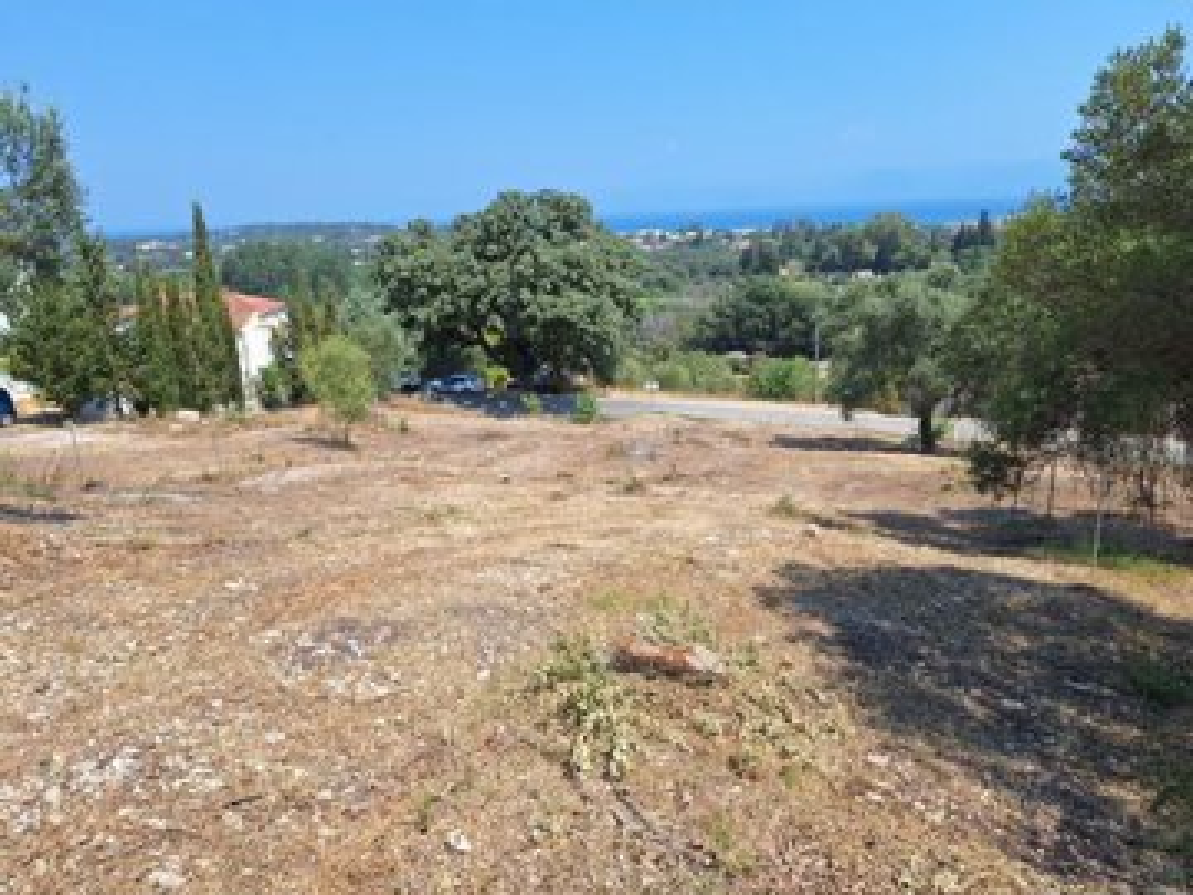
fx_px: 793
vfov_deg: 58.9
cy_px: 448
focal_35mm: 23
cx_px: 596
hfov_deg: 73.9
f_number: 1.8
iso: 40
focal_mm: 5.54
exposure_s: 1/2283
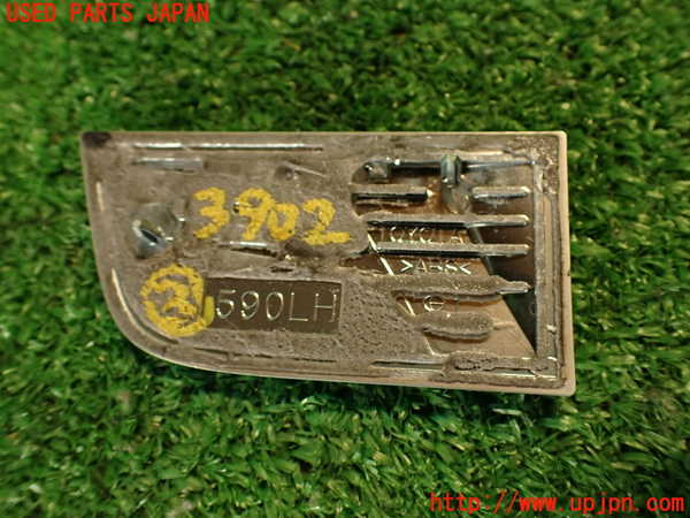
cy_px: 259
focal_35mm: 32
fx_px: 638
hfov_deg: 56.8
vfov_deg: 44.2
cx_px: 345
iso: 250
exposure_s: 1/30
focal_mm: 5.79
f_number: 2.4
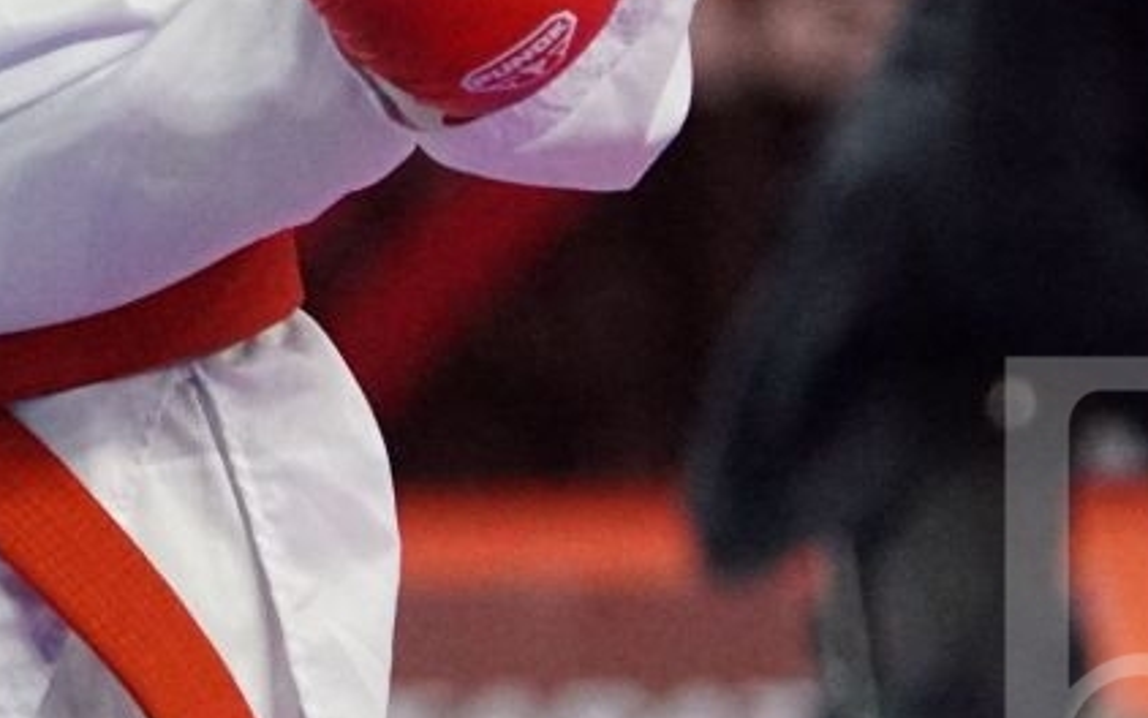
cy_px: -362
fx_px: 27545
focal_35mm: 880
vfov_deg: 1.5
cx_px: -585
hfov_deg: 2.4
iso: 3200
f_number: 2.8
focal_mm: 135
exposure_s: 1/2000
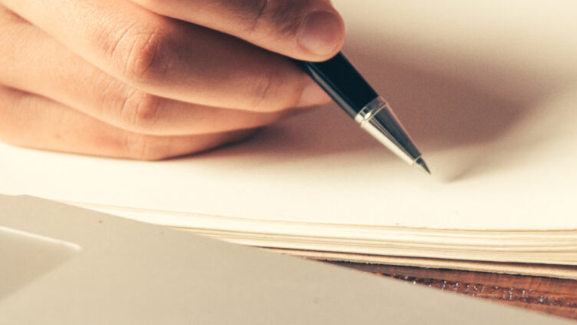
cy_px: 184
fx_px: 3611
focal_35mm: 236
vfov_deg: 5.1
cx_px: 455
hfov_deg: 9.1
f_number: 4
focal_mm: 66
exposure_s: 1/50
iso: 1000
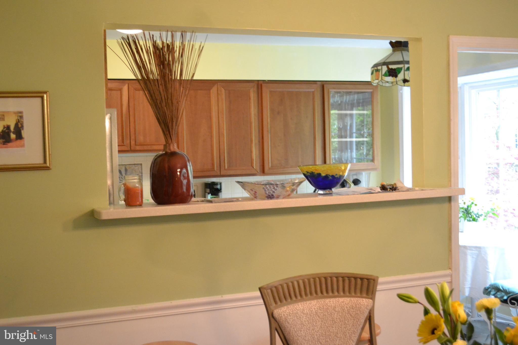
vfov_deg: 29.9
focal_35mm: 45
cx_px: 259
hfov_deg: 43.6
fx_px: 647
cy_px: 172
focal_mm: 30
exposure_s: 1/50
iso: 3200
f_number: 4.5
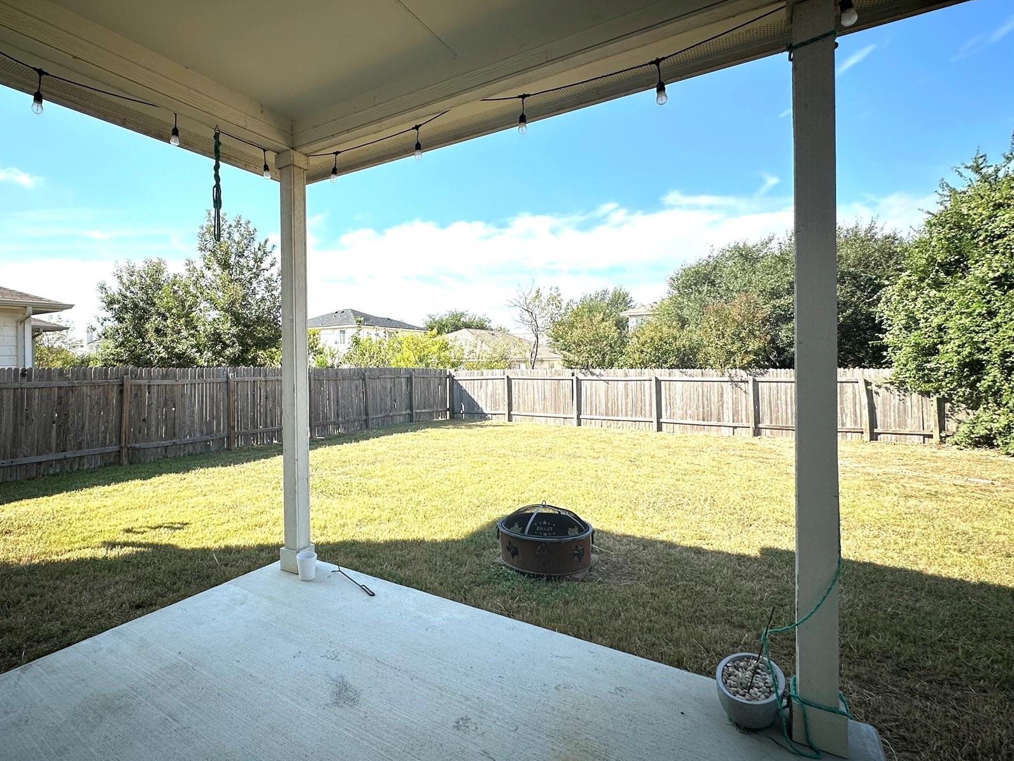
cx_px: 398
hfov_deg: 86.5
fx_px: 527
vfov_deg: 71.5
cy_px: 359
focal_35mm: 18
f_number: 2.2
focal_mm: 2.22
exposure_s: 1/1043
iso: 50
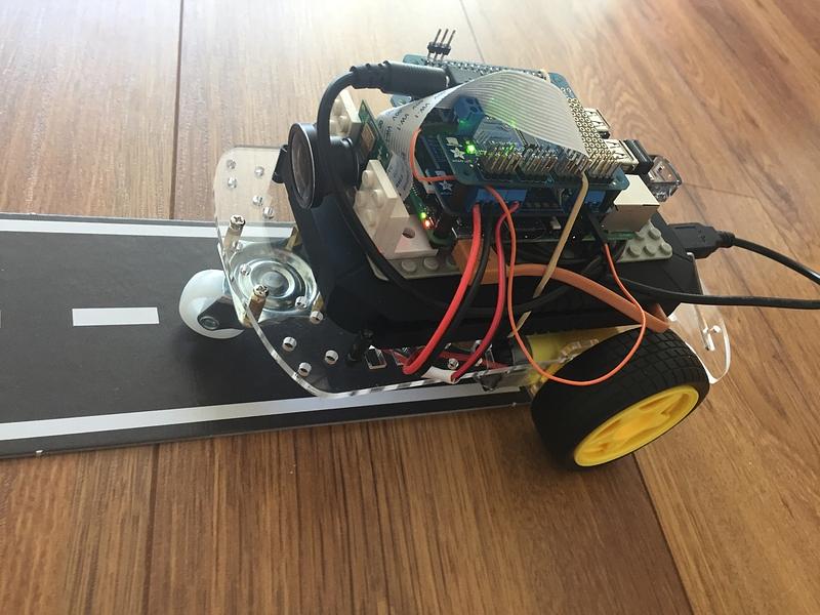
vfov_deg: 48.2
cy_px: 308
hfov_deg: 61.7
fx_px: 687
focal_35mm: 29
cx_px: 410
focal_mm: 4.15
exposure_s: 1/33
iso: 50
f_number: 2.2
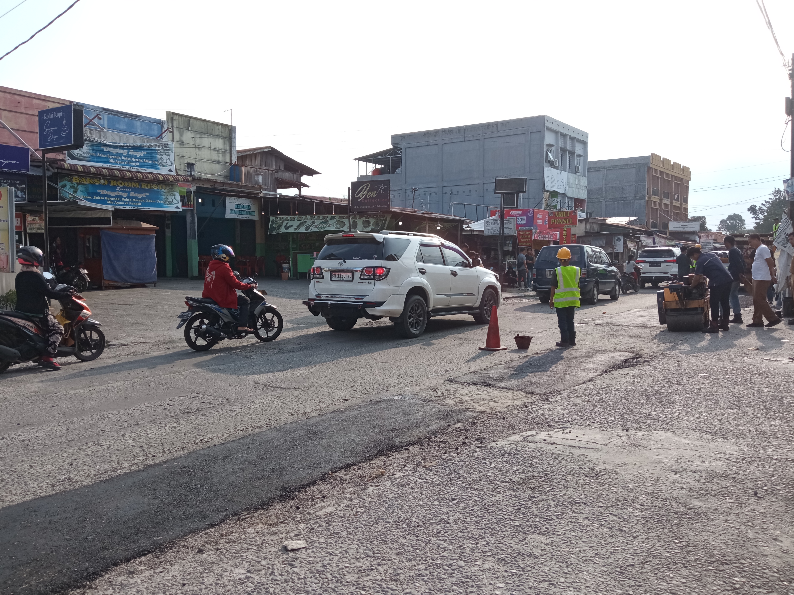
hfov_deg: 65.3
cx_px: 397
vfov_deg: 51.4
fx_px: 619
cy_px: 298
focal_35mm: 27
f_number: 2.2
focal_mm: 3.79
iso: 112
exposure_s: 1/793
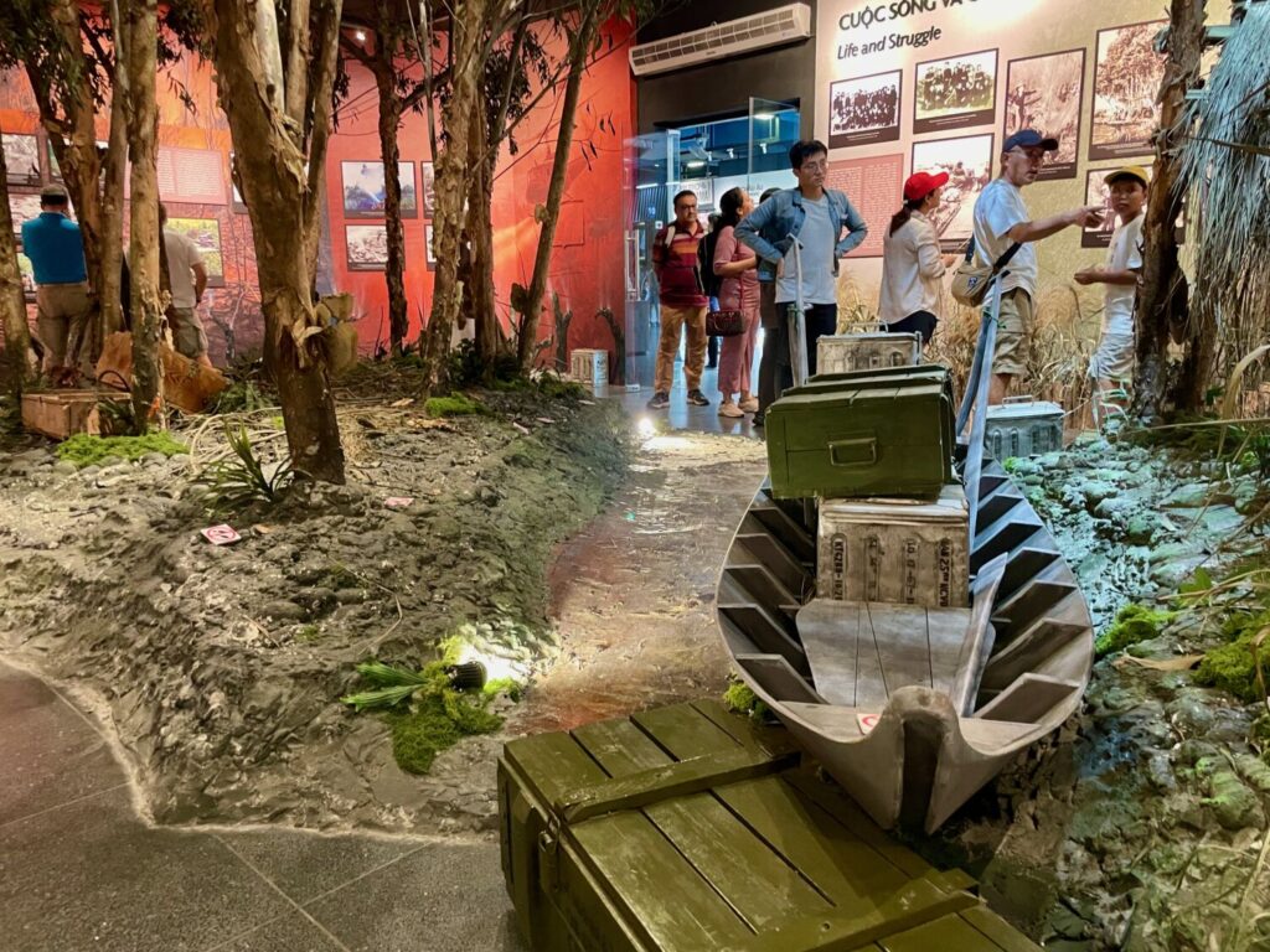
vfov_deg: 53.1
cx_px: 635
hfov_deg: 67.3
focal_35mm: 26
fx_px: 954
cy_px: 476
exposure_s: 1/33
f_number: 1.6
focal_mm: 4.2
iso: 400
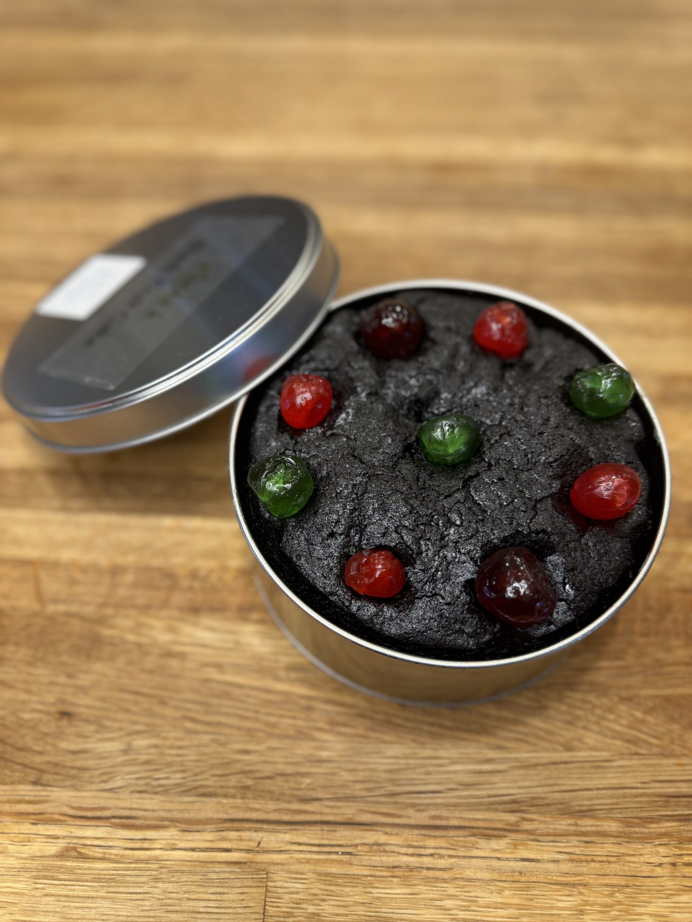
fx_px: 640
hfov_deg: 56.8
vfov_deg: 71.6
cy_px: 461
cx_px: 346
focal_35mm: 24
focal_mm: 6.76
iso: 125
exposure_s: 1/60
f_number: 1.78
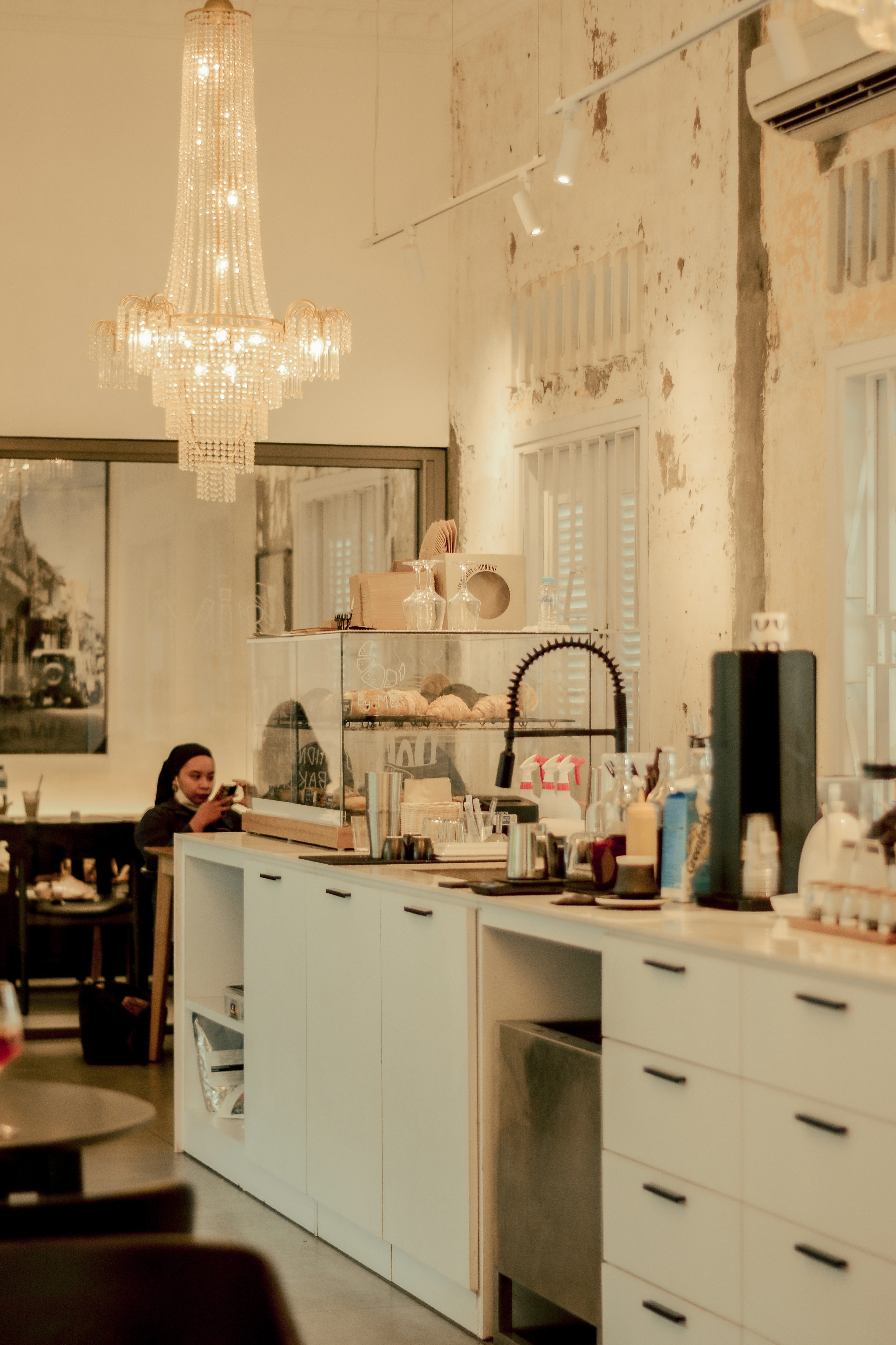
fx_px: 2800
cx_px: 448
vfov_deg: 27.0
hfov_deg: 18.2
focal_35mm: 75
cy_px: 672
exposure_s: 1/100
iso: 320
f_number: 1.8
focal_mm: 50
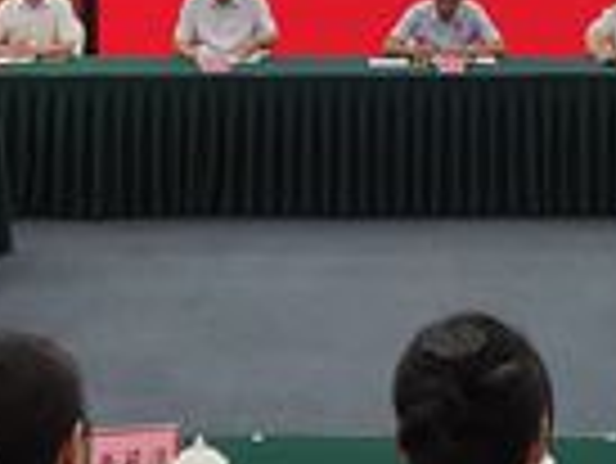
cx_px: 441
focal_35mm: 84
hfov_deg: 23.1
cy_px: -83
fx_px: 1496
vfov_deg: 16.9
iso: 640
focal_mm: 4.76
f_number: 1.79
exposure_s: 1/100
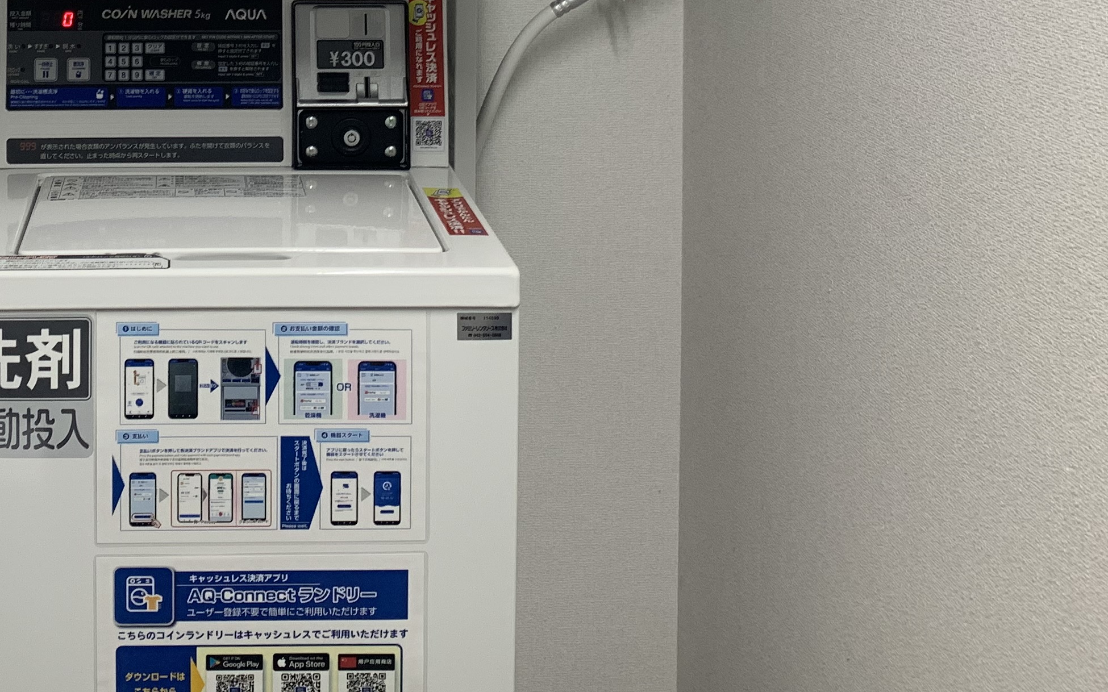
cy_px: -74
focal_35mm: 57
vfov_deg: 21.5
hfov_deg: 34.6
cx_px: 218
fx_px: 1721
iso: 64
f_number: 1.8
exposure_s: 1/60
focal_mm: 4.25
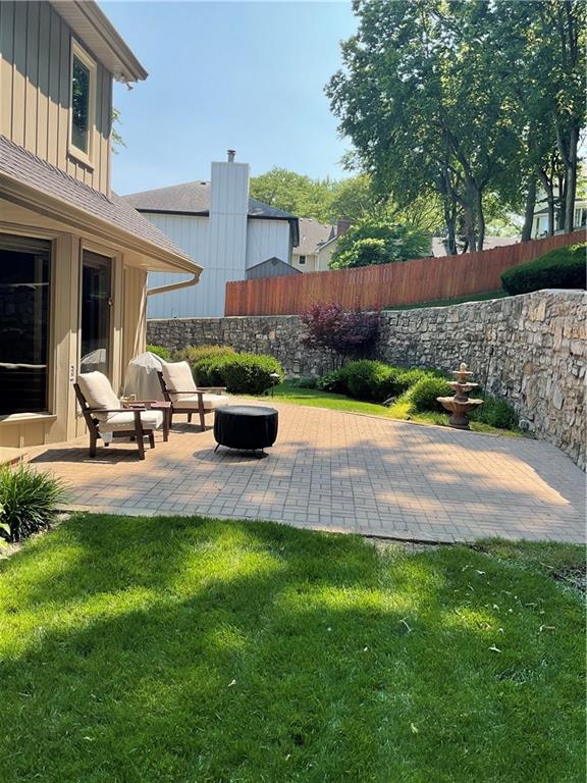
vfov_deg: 61.7
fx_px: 656
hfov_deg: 48.2
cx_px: 294
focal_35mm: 29
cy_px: 392
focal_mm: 3
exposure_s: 1/666
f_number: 1.8
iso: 16
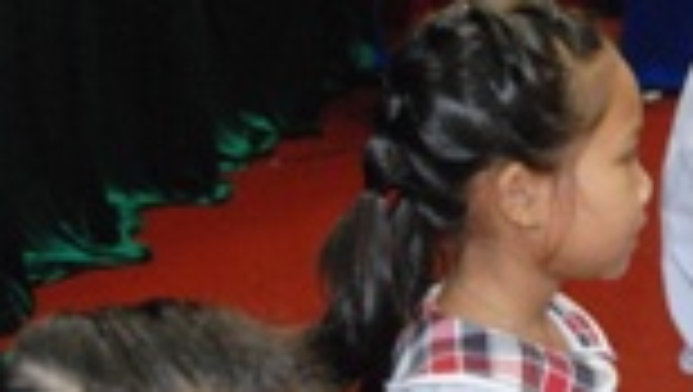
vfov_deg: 10.7
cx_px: 900
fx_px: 2079
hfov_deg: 17.7
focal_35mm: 113
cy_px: 65
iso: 1250
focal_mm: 26
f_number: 5.6
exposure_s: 1/60
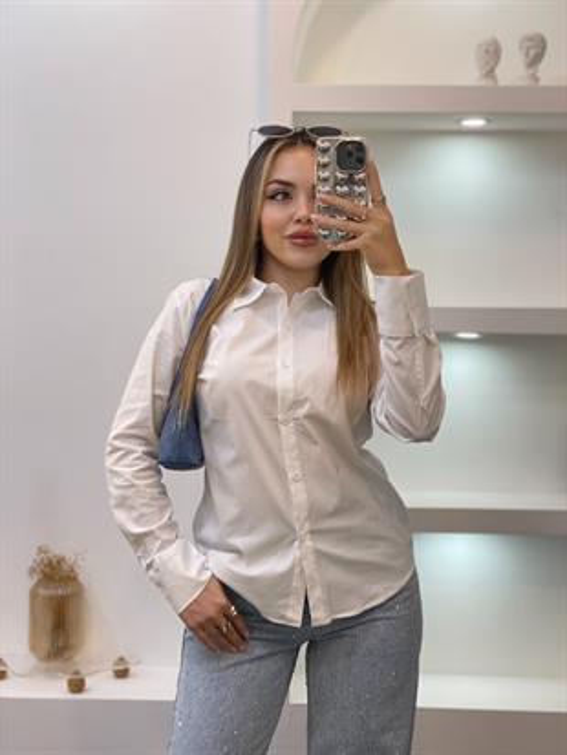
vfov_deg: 36.8
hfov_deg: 28.0
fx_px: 1135
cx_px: 284
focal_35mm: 52
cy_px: 378
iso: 64
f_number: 2
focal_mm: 6
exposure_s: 1/100
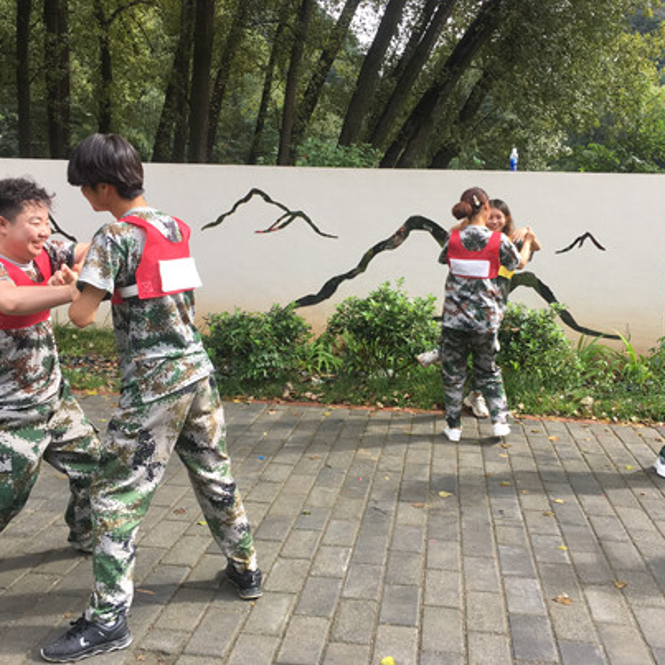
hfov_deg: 47.2
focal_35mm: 35
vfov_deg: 47.2
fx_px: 761
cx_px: 358
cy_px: 332
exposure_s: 1/349
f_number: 2.2
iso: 25
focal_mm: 4.15
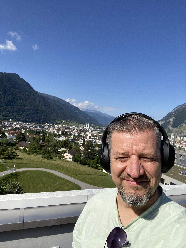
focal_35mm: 23
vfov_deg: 73.9
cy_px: 124
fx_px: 165
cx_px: 93
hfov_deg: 58.9
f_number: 2.2
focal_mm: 2.71
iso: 25
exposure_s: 1/1458
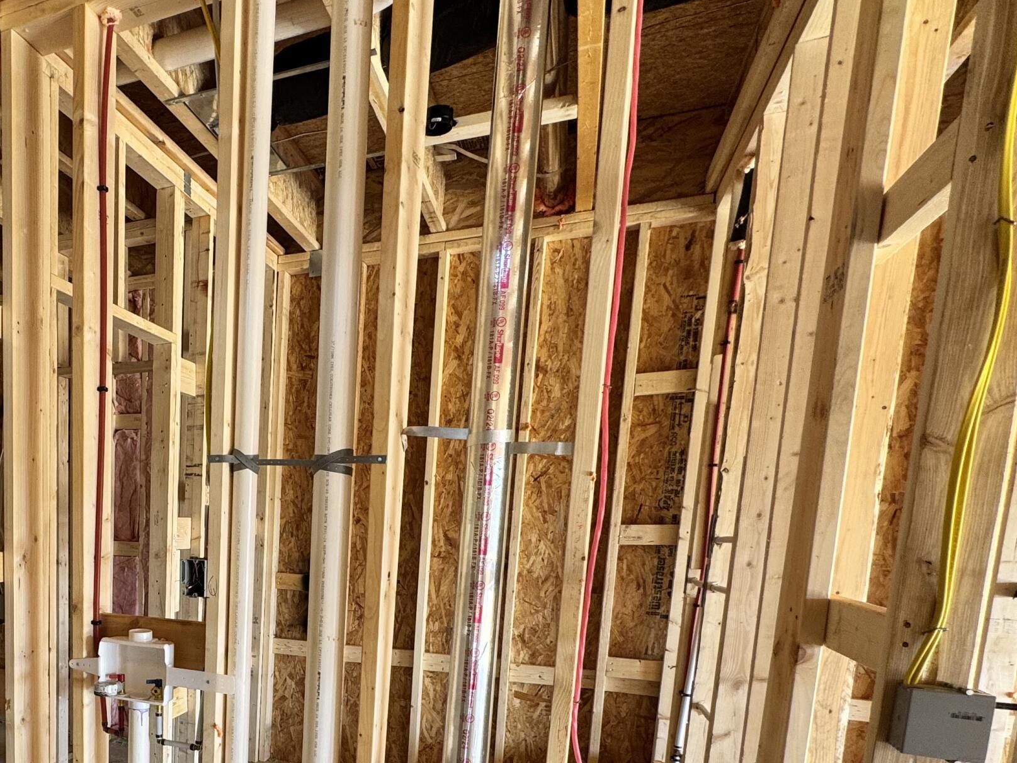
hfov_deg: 60.8
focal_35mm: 26
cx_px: 178
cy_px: 615
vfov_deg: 49.8
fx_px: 764
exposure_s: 1/99
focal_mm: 2.22
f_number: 2.2
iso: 100
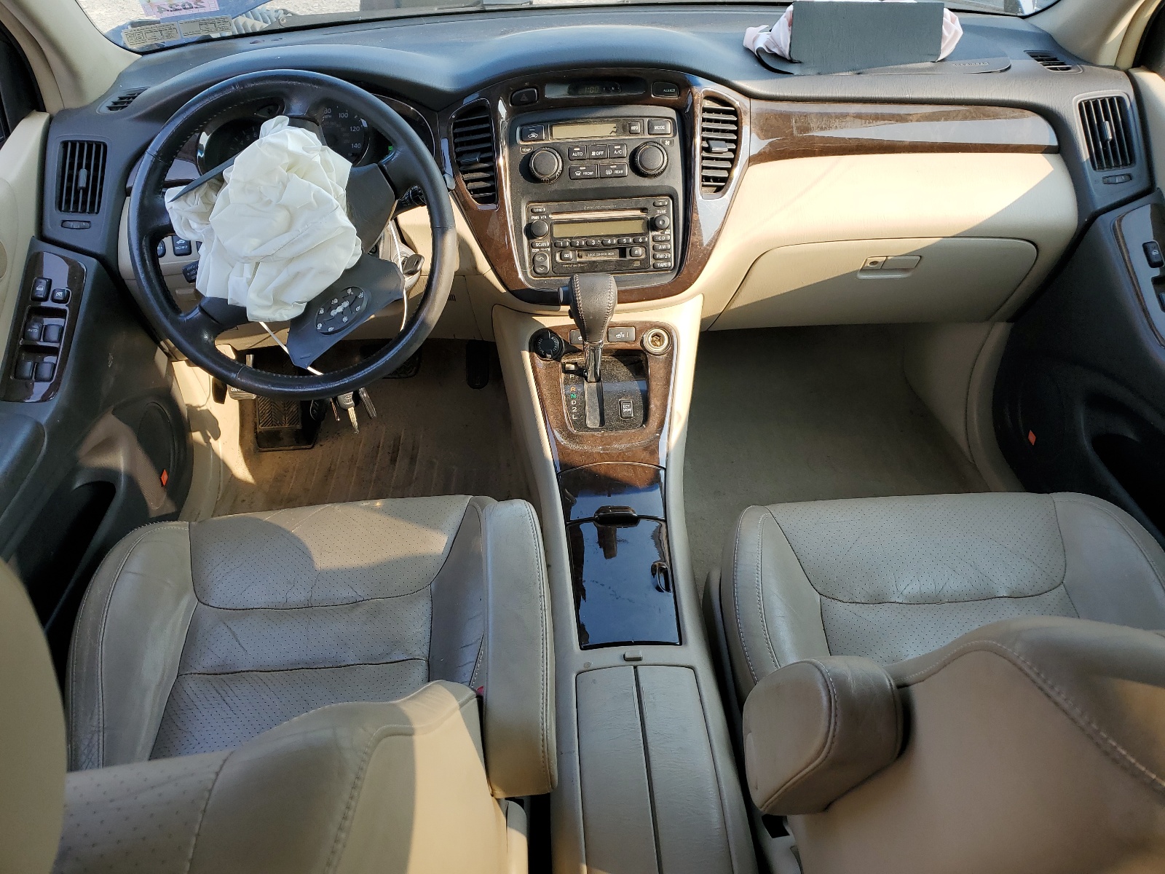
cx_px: 582
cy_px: 437
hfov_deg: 67.3
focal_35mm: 26
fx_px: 875
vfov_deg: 53.1
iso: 50
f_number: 1.5
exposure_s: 1/435
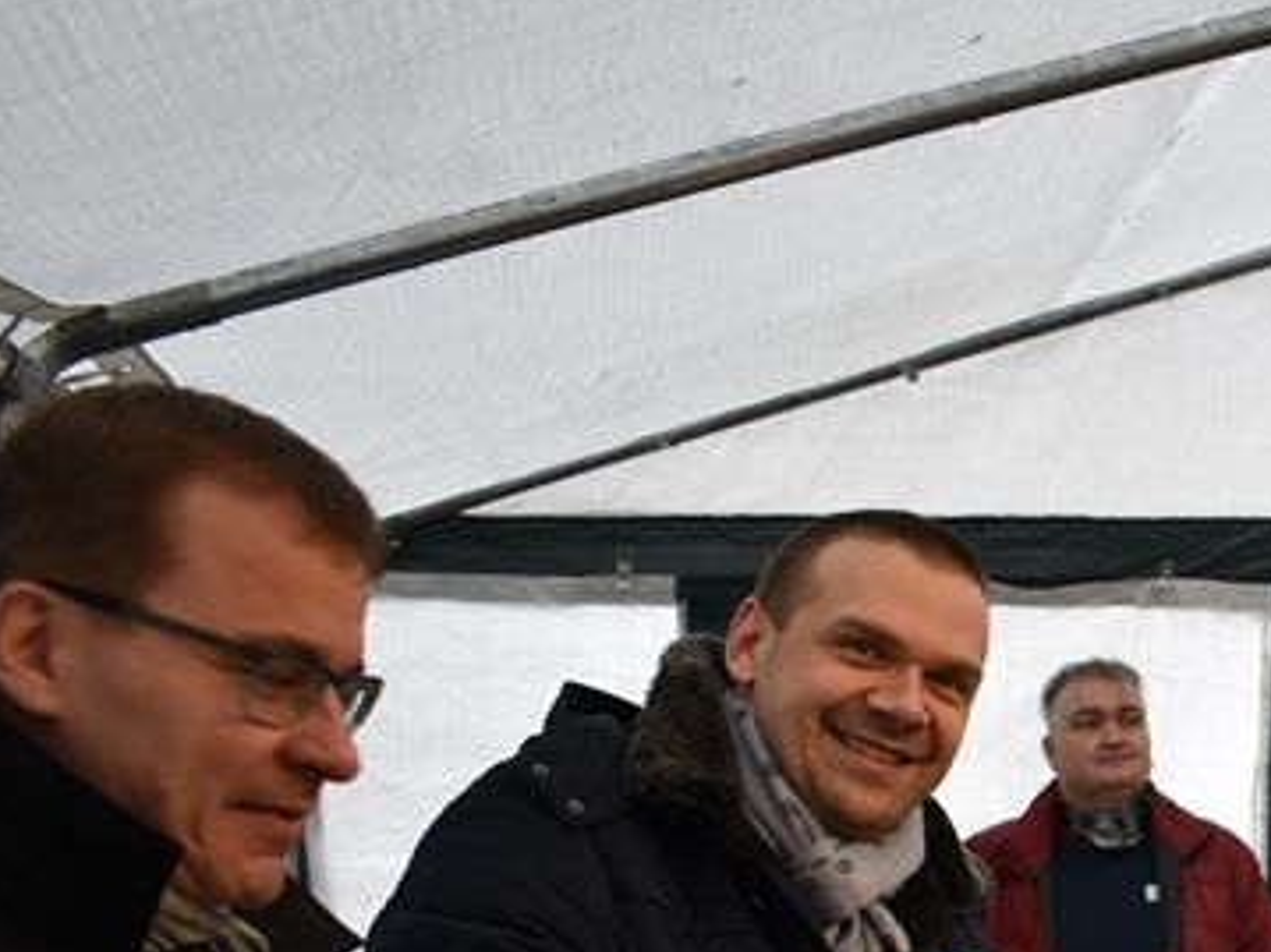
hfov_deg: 23.7
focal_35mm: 74
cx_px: 1575
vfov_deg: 19.2
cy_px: 1014
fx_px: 2716
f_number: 3.5
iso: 160
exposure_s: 1/30
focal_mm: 18
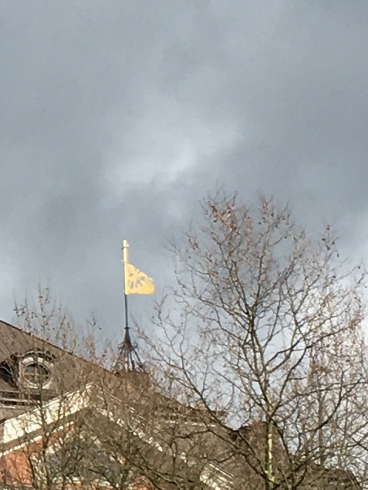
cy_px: 286
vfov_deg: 10.7
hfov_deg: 7.7
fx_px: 2605
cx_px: -403
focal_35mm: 184
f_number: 2.2
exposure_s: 1/1326
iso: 25
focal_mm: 4.15
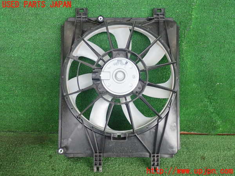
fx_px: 292
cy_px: 88
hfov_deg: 43.9
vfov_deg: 33.6
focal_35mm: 43
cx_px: 118
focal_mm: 7.86
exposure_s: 1/160
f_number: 2.9
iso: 800
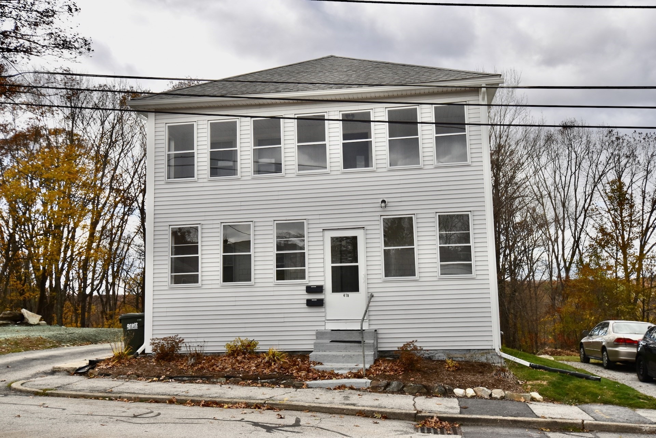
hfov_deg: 57.2
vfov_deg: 40.0
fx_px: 601
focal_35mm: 33
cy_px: 219
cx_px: 328
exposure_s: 1/250
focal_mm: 22
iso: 220
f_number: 8
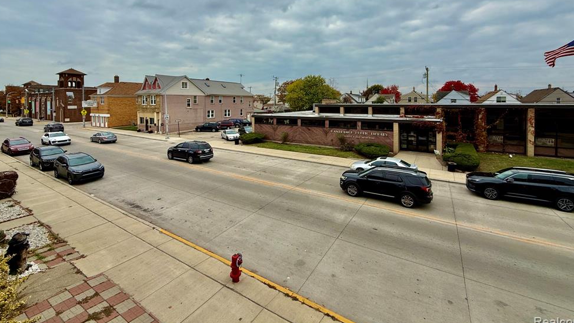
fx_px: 244
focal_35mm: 16
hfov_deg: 99.4
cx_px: 292
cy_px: 105
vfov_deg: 65.2
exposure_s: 1/789
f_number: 2.2
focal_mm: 2.22
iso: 50
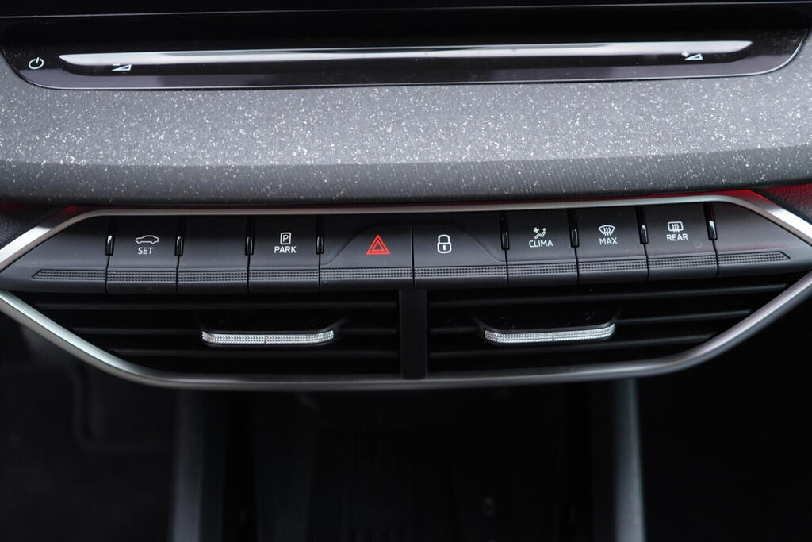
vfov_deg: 36.9
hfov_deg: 53.1
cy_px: 271
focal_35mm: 36
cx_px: 406
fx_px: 812
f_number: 2.8
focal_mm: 24
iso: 400
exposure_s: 1/40
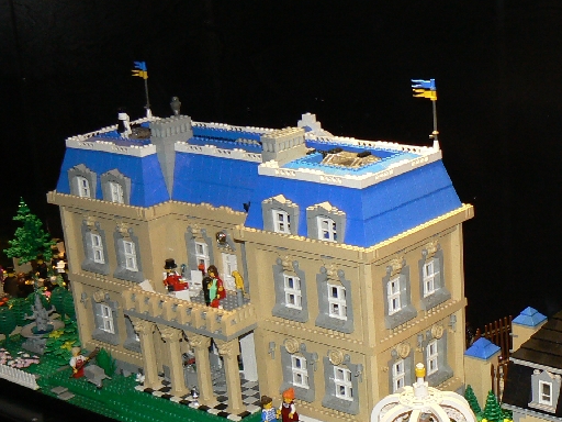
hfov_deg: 26.8
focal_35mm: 72
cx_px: 386
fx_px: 1169
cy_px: 333
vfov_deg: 20.2
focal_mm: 6
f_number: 2.8
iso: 100
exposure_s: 1/30
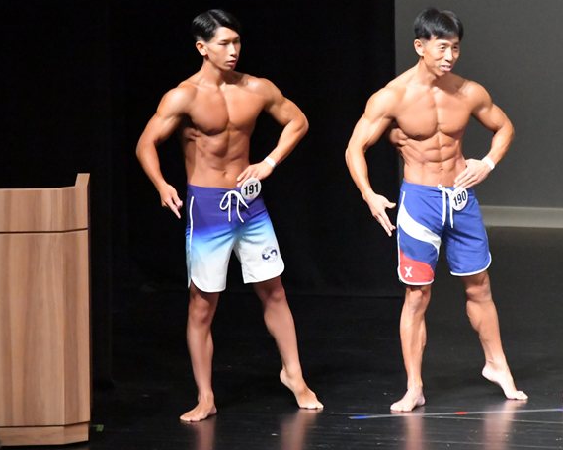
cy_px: 200
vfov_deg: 3.9
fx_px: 6698
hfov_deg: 4.8
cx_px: 362
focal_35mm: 402
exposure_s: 1/400
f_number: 5.6
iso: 18000
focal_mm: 210
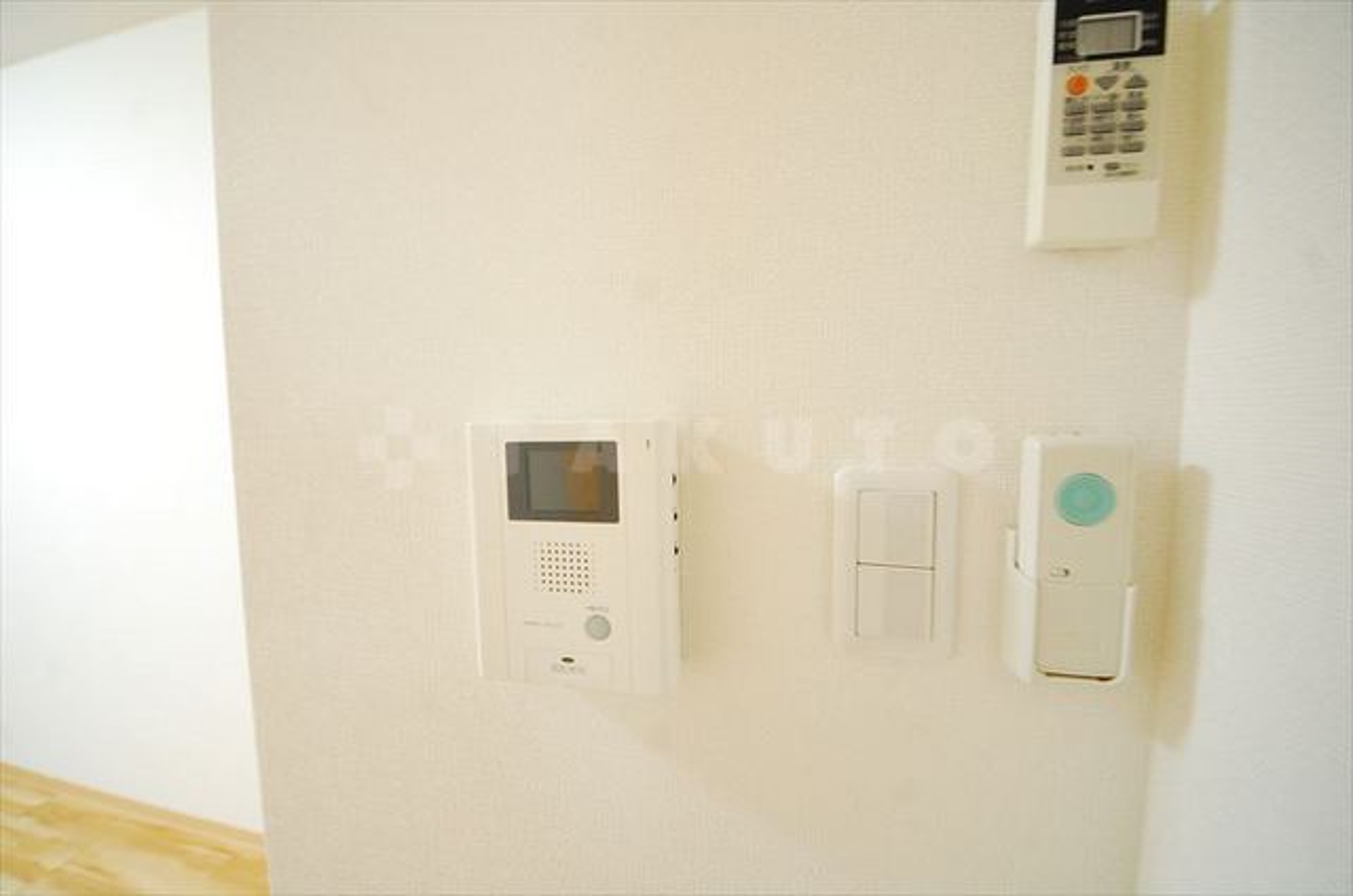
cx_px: 676
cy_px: 448
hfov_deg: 112.7
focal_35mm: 12
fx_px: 450
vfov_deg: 89.8
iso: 800
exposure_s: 1/10
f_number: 4.5
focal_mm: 8
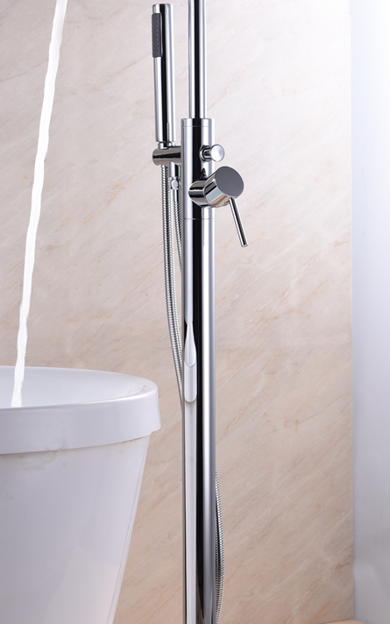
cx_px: 134
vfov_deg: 20.2
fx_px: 1752
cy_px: 337
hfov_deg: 12.7
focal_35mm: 103
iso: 64
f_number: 9
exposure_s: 1/160
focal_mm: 60
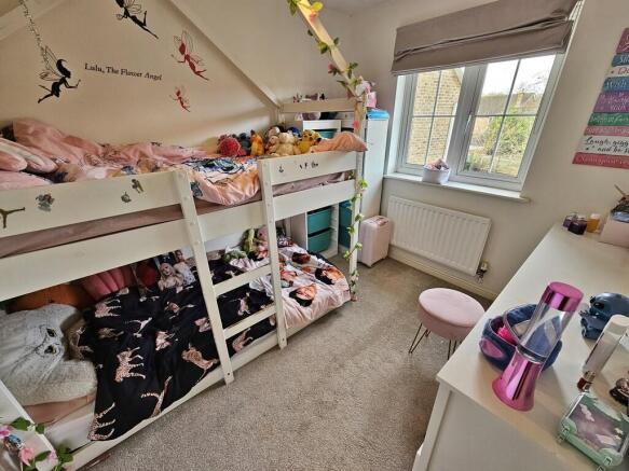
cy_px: 236
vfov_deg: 89.9
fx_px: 236
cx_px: 314
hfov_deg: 106.2
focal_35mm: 13
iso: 100
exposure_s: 1/50
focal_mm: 2.2
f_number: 2.2
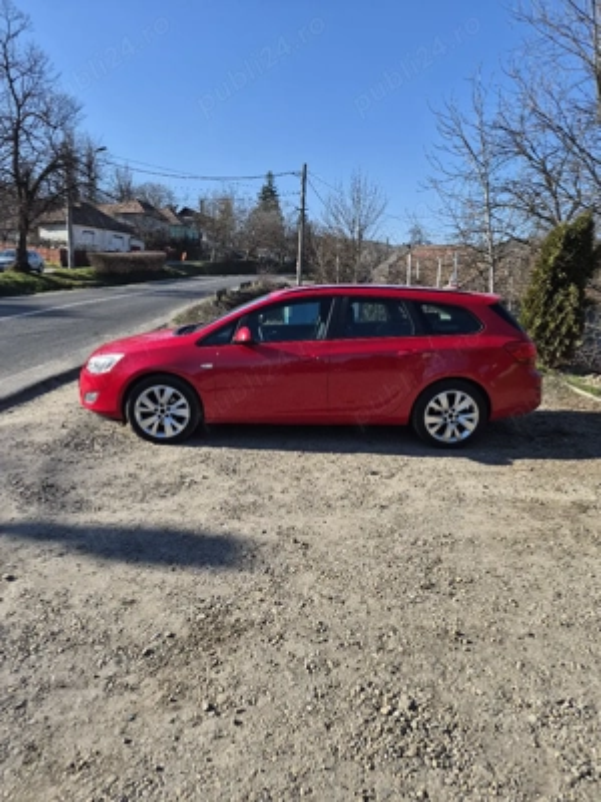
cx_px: 300
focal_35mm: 23
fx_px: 532
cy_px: 401
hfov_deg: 58.9
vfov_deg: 73.9
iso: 80
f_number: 1.8
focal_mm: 5.4
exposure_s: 1/5000
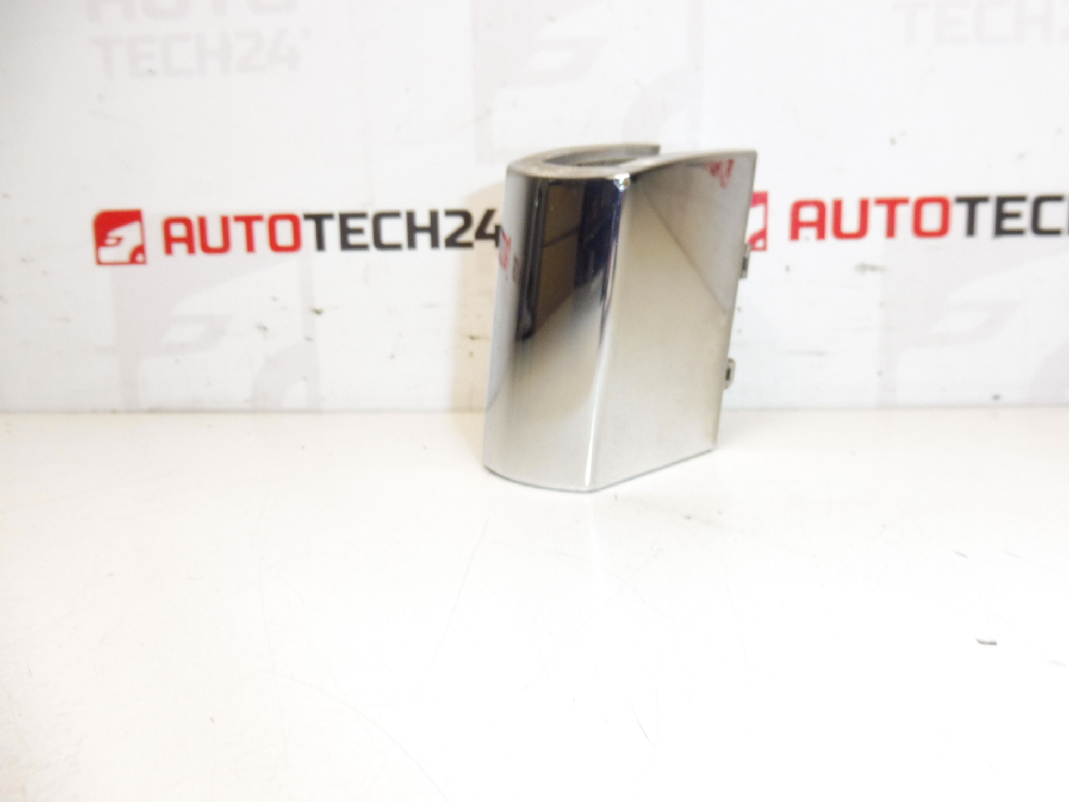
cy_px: 392
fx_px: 772
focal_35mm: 25
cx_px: 548
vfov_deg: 54.9
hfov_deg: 69.4
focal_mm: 4.3
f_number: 3.5
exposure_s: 1/100
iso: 200
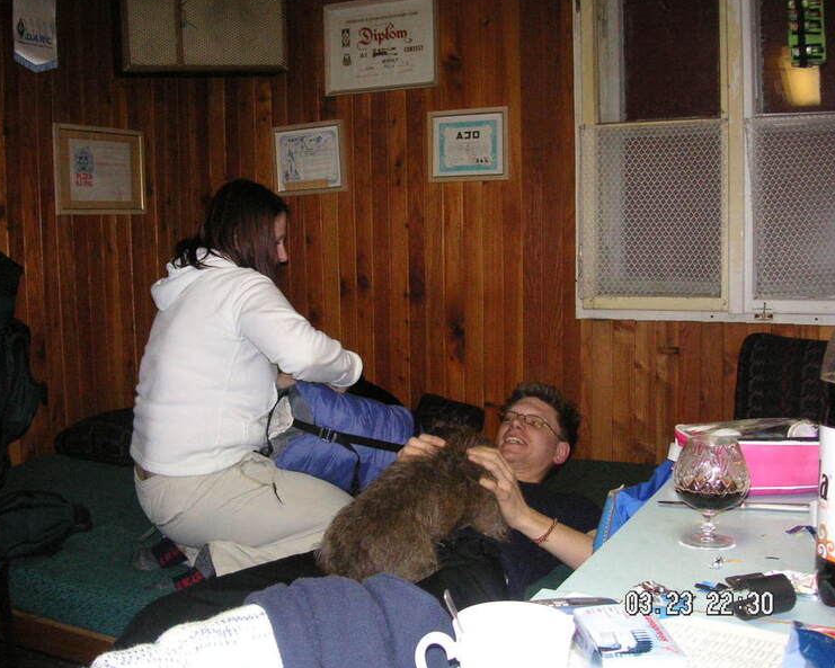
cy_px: 331
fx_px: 964
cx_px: 385
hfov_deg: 46.8
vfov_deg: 38.2
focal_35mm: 39
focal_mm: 6.1
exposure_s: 1/45
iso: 160
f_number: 2.8
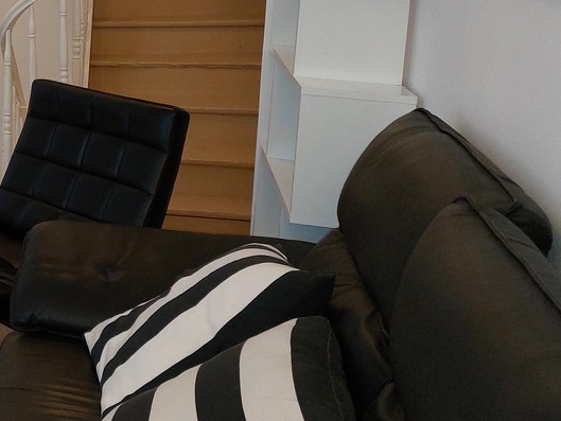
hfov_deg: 24.9
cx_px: -160
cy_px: -17
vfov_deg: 20.8
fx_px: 1102
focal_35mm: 68
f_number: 1.8
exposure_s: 1/50
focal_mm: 5.23
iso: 200
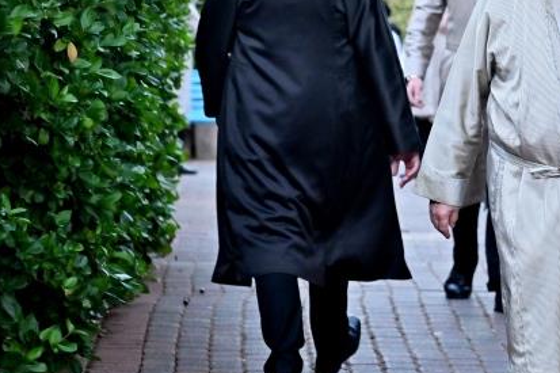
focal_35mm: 243
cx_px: 687
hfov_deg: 8.4
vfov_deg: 5.6
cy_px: 86
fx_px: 3778
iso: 640
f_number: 4
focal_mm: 98
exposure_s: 1/250
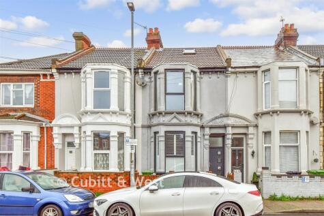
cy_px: 108
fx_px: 189
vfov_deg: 59.5
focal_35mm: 21
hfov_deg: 81.2
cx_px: 162
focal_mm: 14
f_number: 7.1
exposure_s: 1/100
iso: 500
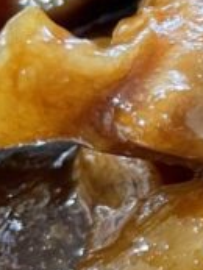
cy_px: 6
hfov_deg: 7.8
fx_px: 1203
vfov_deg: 12.7
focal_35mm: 154
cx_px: 693
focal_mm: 4.2
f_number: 1.6
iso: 250
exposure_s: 1/60
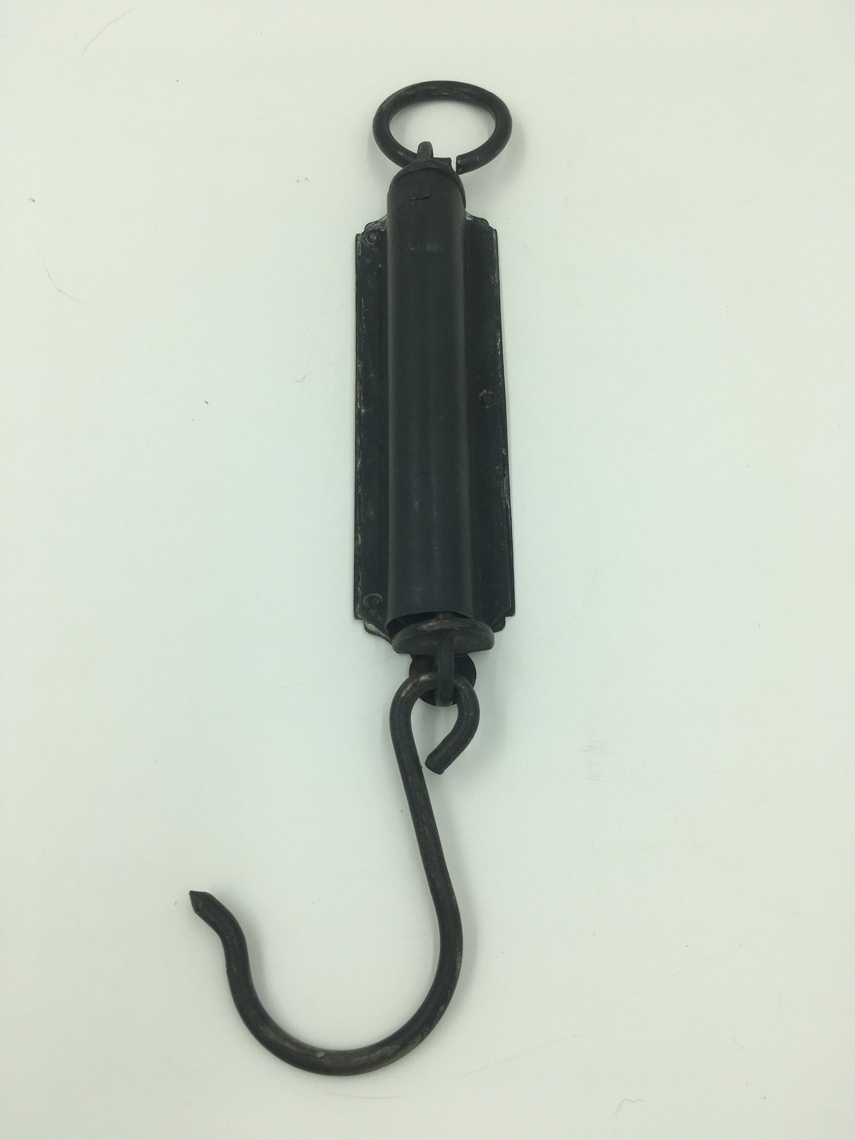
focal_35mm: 29
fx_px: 955
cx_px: 428
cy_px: 570
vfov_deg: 61.7
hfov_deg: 48.2
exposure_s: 1/351
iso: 25
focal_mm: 4.15
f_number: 2.2
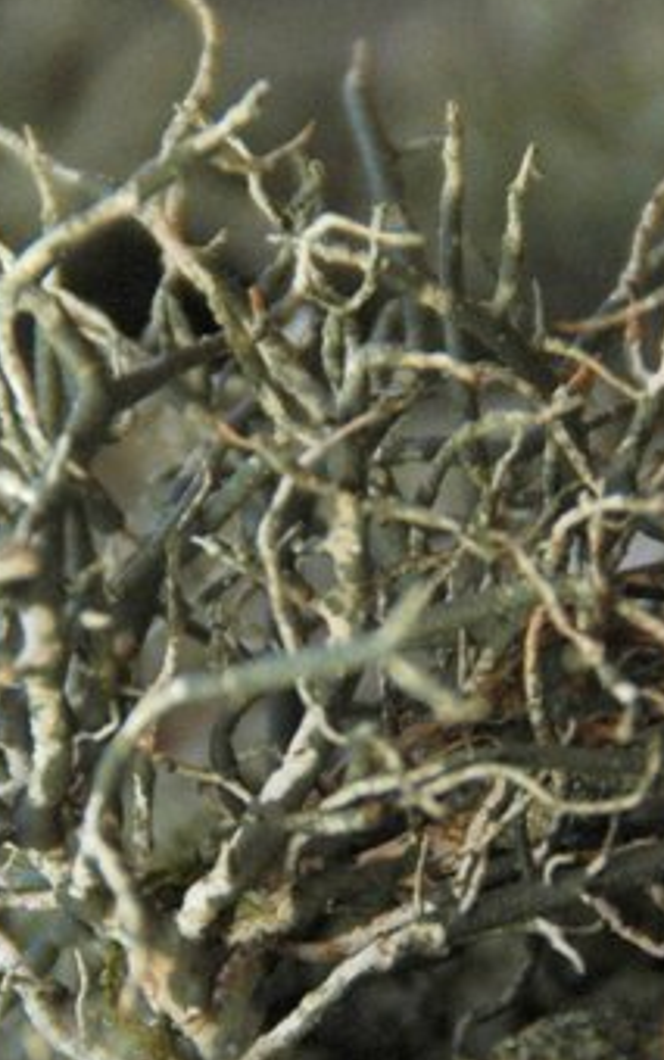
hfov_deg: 1.8
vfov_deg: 2.9
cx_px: 335
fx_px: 20783
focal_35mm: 719
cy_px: 823
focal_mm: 200
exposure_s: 1/250
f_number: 8
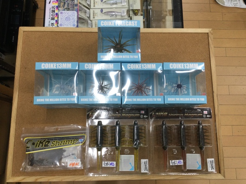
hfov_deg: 58.4
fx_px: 220
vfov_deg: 45.4
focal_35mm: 31
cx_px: 123
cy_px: 92
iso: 32
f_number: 2.4
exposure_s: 1/40
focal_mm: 3.3
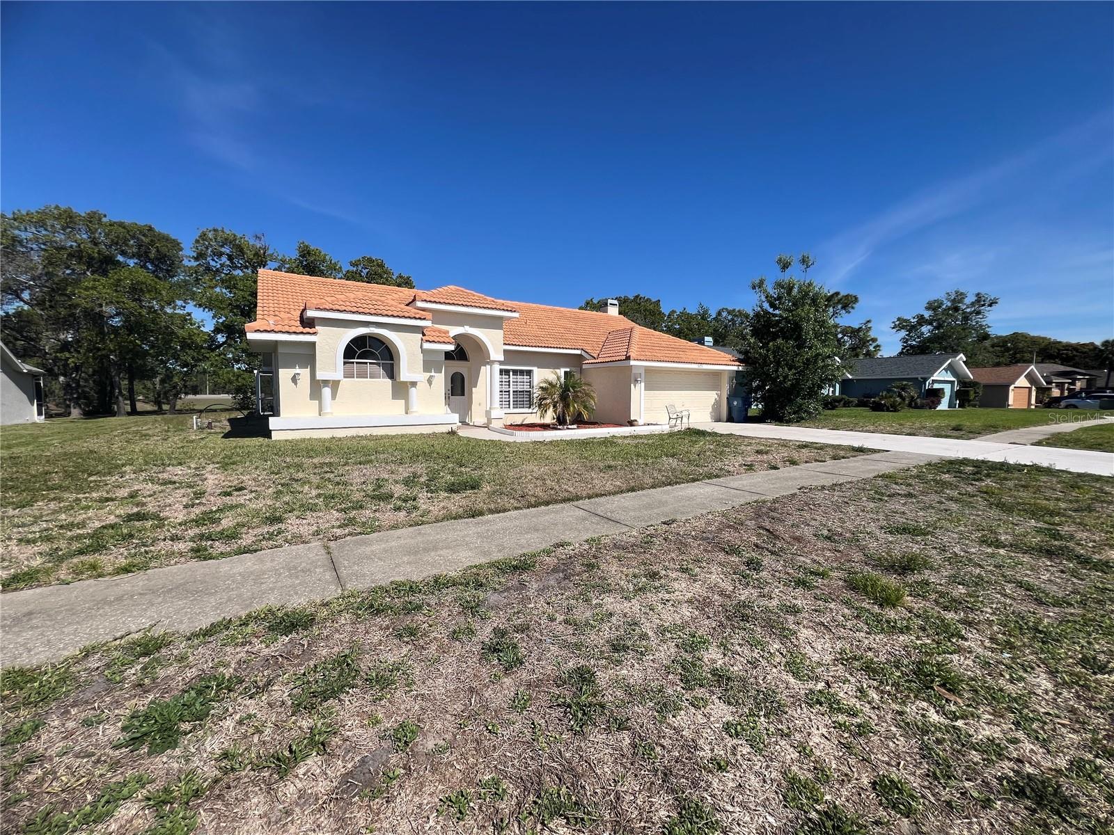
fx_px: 418
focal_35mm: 13
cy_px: 418
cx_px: 557
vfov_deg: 89.9
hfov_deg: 106.2
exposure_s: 1/1783
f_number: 1.8
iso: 32
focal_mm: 1.57
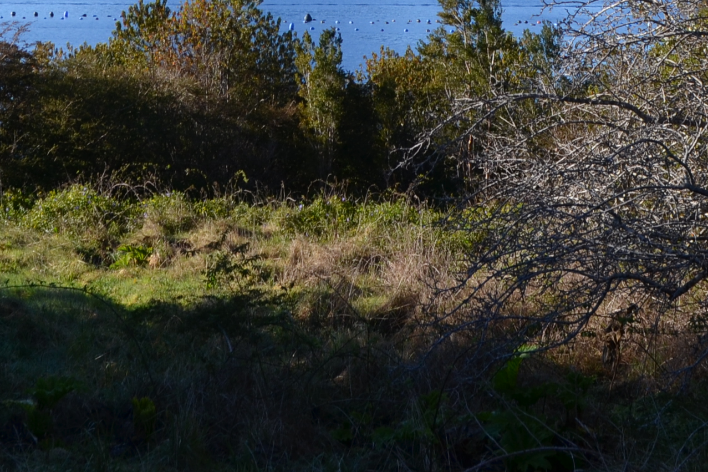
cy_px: -153
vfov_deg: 16.5
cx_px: 271
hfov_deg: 25.9
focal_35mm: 78
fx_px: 1534
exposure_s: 1/250
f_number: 8
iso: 160
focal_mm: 18
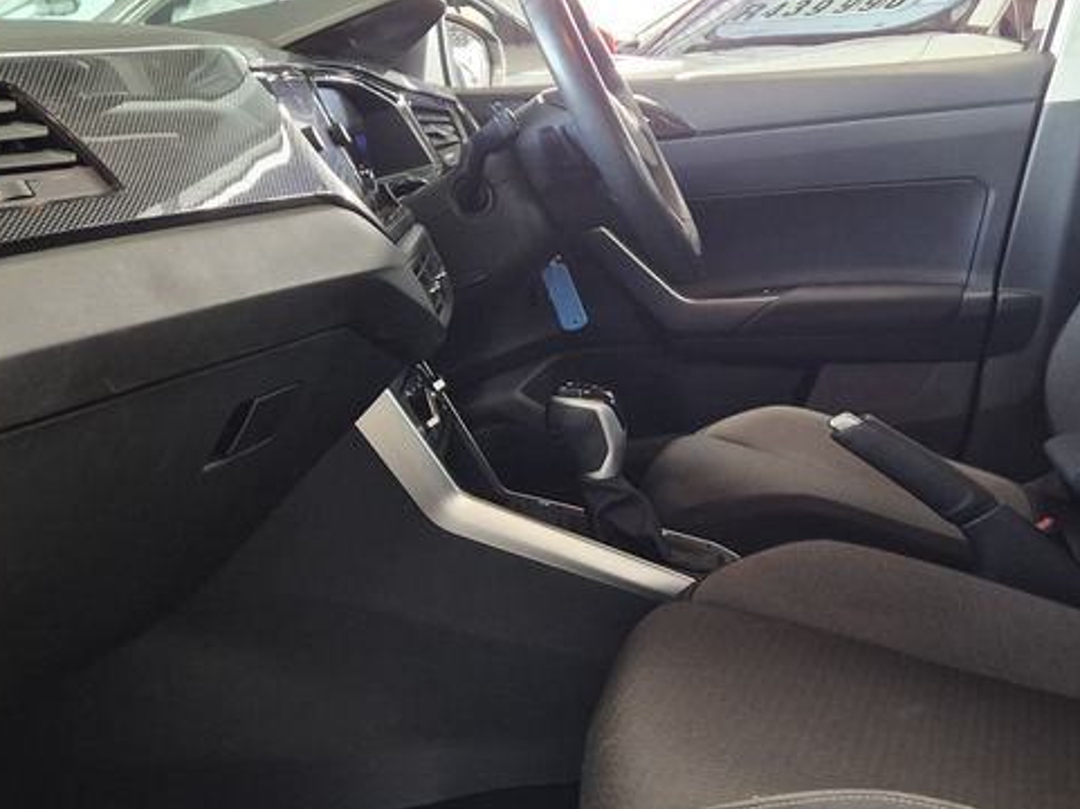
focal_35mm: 49
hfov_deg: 38.5
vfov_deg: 29.6
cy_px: 396
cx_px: 725
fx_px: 1528
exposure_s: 1/100
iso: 640
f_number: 1.8
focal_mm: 5.4
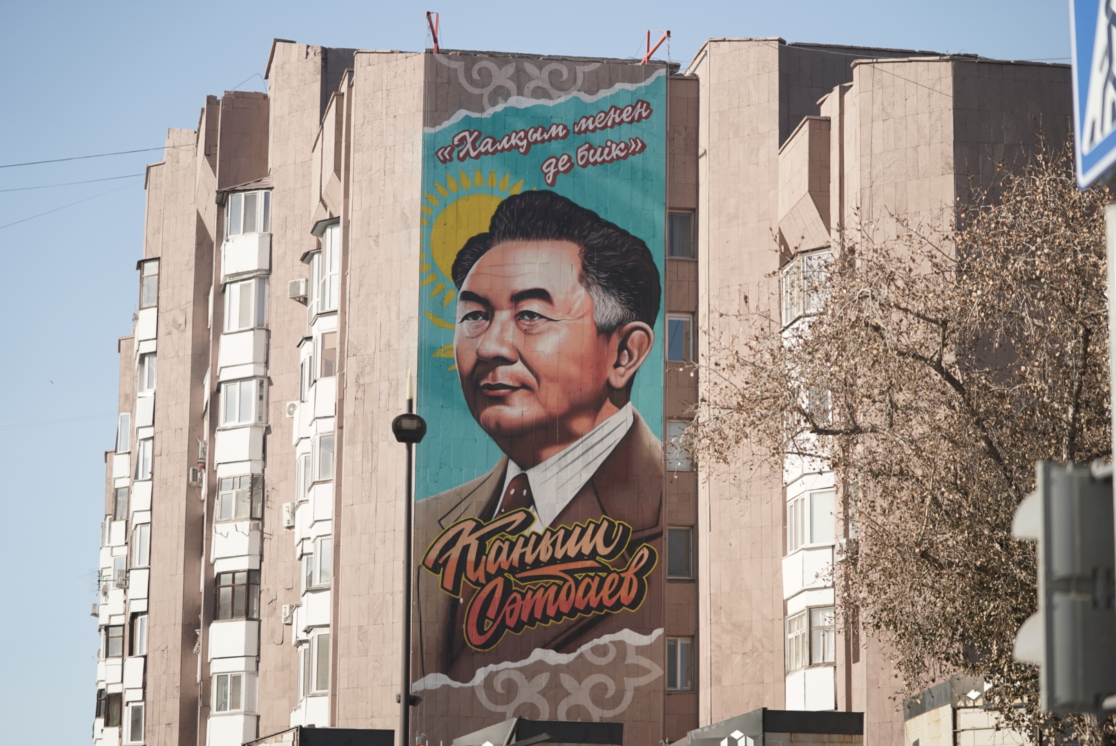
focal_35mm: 92
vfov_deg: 14.9
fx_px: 2854
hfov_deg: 22.1
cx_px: 558
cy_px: 373
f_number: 2.8
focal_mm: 92
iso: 250
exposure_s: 1/1000
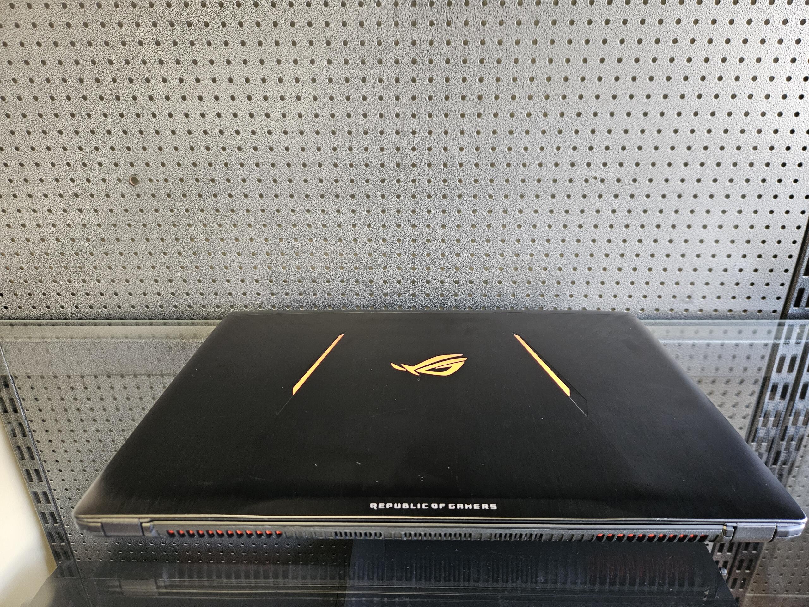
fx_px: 538
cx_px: 404
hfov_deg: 73.9
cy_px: 304
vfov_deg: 58.9
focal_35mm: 23
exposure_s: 1/100
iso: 640
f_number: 1.8
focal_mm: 5.4
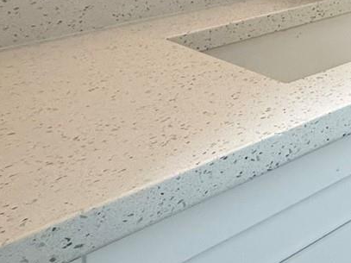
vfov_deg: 22.5
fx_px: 558
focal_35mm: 55
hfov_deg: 21.8
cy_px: -114
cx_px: 633
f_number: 2.2
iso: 250
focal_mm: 2.22
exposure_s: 1/120
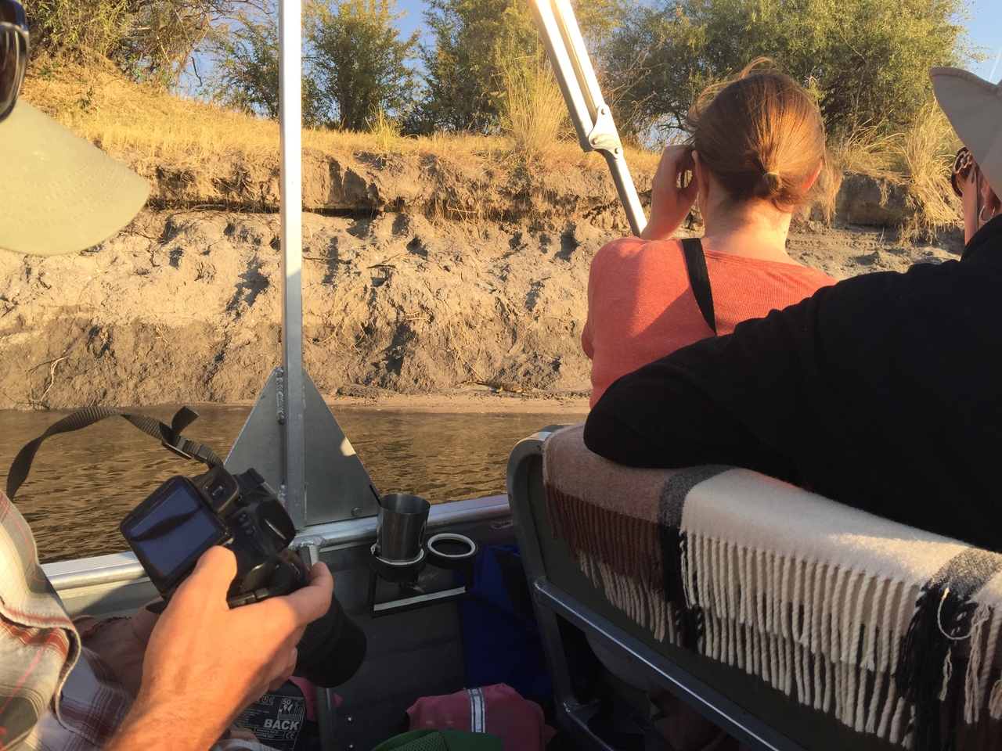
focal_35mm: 29
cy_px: 376
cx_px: 501
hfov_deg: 61.7
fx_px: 839
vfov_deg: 48.2
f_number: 2.2
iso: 32
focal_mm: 4.15
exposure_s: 1/618
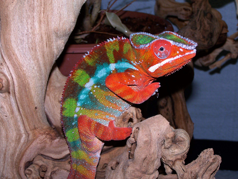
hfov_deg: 28.2
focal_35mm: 69
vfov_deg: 21.3
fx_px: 474
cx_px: 119
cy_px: 90
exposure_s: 1/80
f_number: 3.2
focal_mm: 11.5
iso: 80
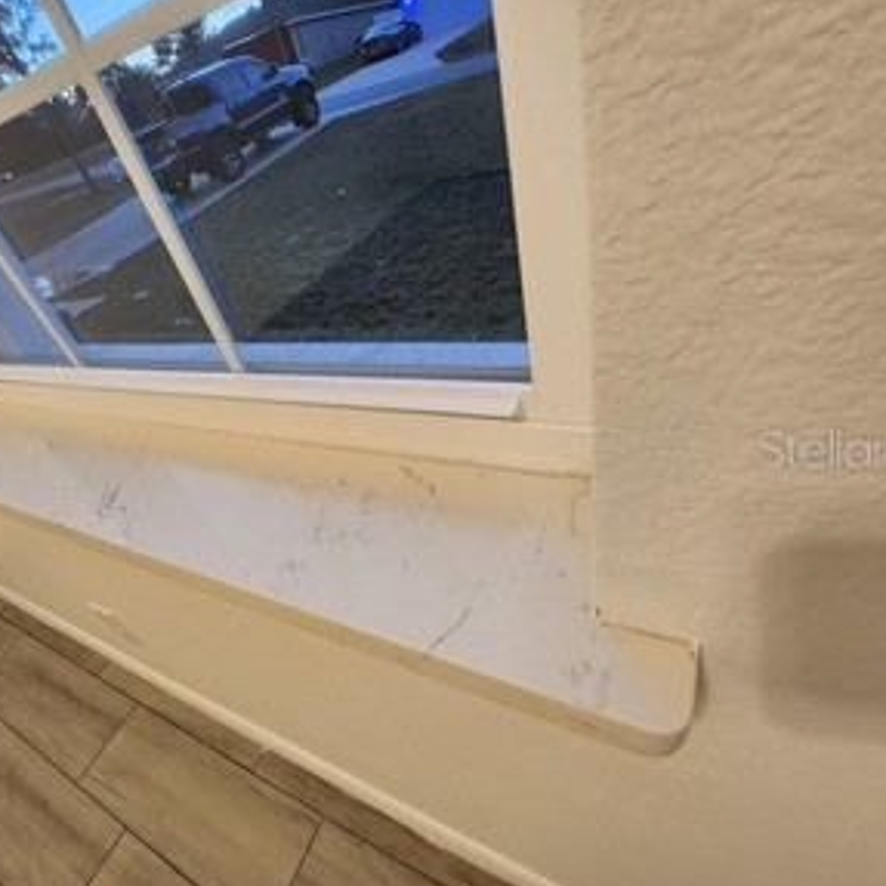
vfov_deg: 87.4
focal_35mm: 16
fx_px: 463
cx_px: 374
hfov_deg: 86.8
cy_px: 448
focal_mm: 1.7
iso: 320
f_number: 2.2
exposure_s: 1/60
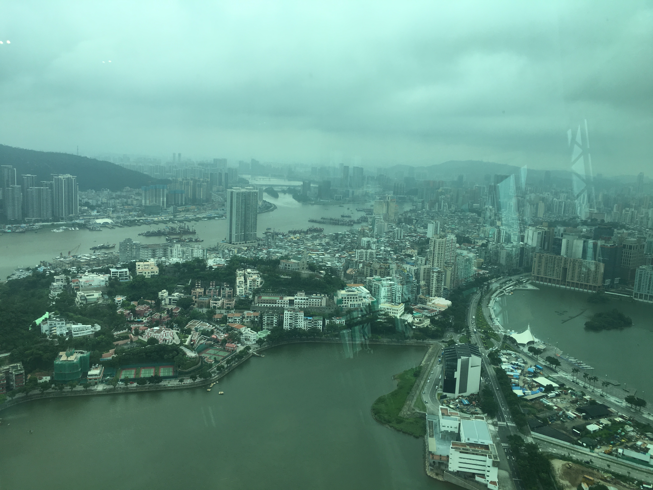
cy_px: 245
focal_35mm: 29
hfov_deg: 61.7
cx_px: 326
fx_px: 547
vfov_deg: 48.2
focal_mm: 4.15
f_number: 2.2
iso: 25
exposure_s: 1/358
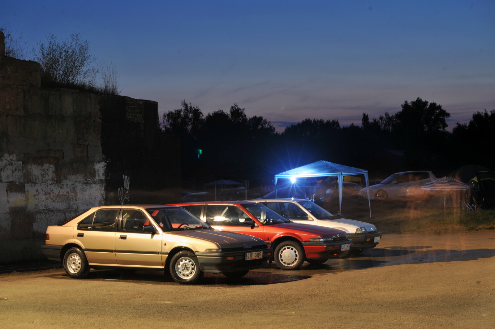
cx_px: 248
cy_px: 164
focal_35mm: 70
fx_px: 962
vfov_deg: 19.4
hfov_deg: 28.9
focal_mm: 70
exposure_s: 20
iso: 200
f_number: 9
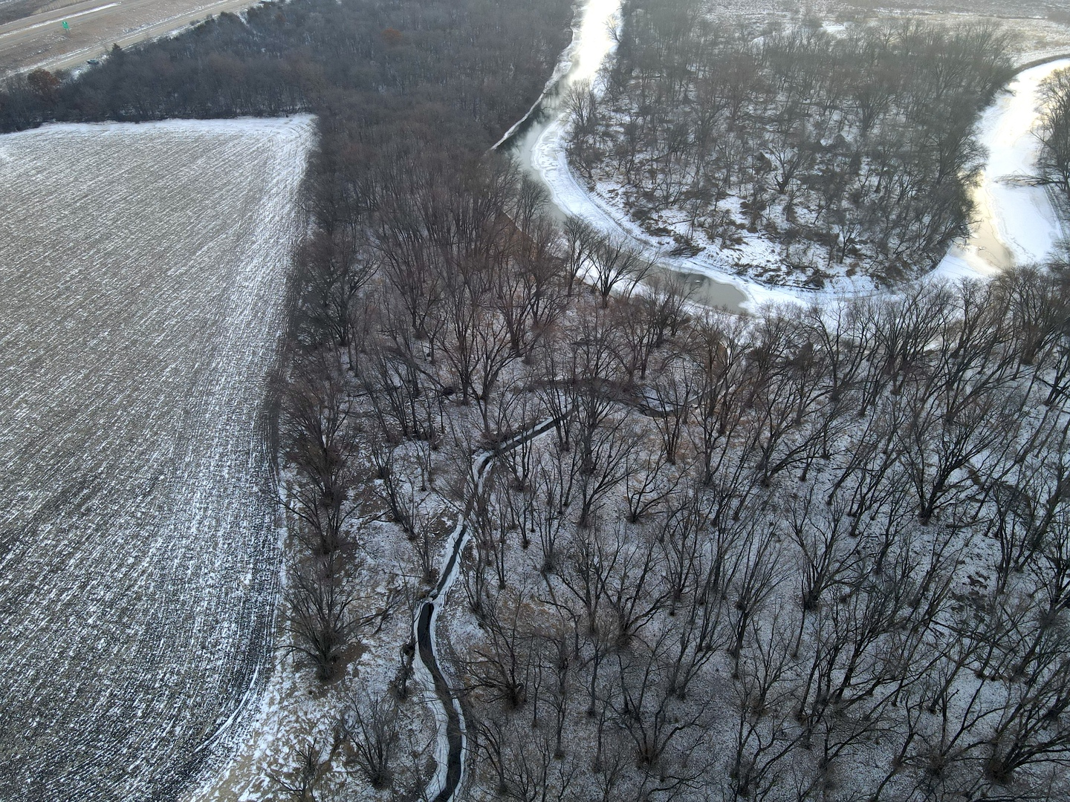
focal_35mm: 24
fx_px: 742
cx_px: 535
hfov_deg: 71.6
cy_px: 401
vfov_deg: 56.8
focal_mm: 4.5
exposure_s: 1/100
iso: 100
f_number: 2.8
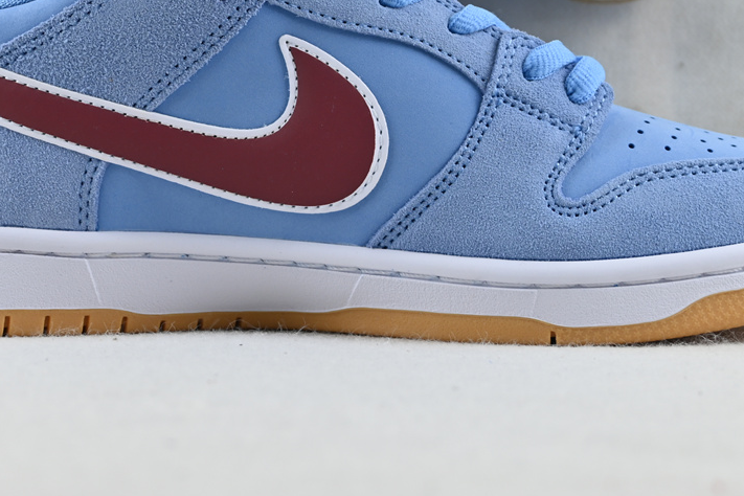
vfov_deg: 16.5
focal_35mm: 82
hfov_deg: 24.7
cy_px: 113
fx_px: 1700
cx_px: 350
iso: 100
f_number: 5
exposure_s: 1/50
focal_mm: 32.5
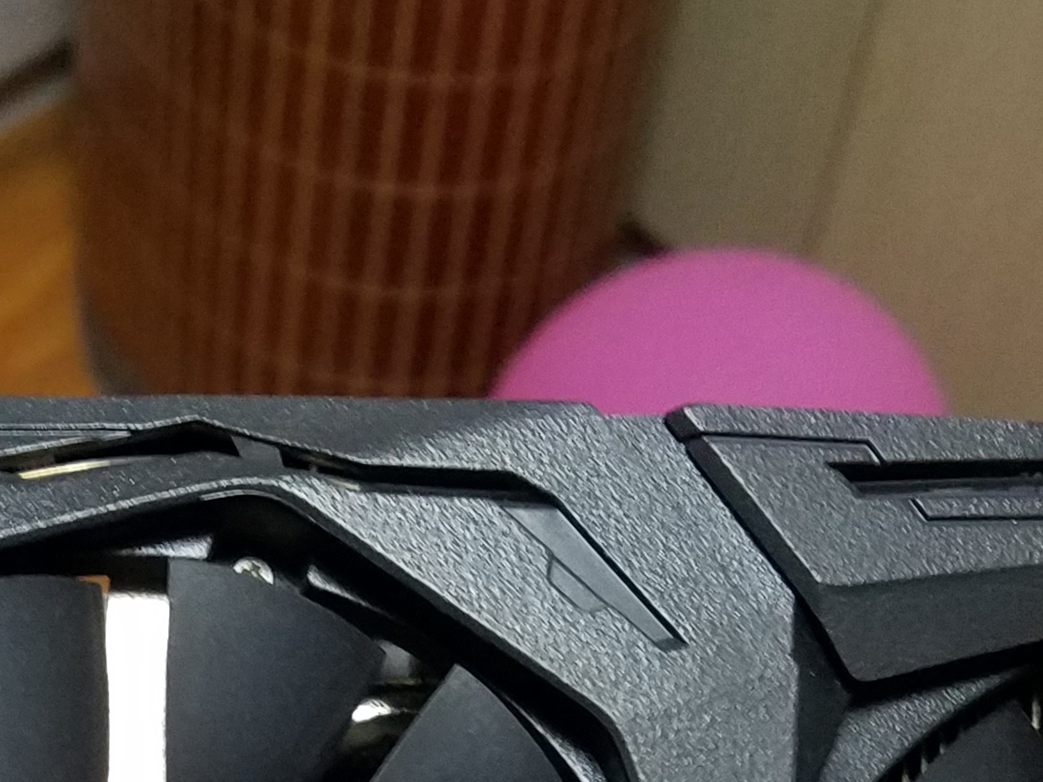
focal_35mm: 89
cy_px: 1154
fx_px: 2681
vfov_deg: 15.4
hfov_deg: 21.6
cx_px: 135
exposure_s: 1/10
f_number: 1.7
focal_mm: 4.2
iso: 200
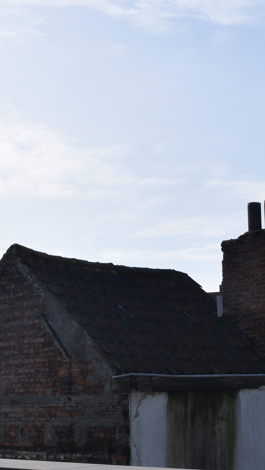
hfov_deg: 17.4
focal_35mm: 69
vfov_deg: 30.1
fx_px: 862
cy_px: 351
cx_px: 83
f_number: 10
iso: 200
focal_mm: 18
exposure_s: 1/400
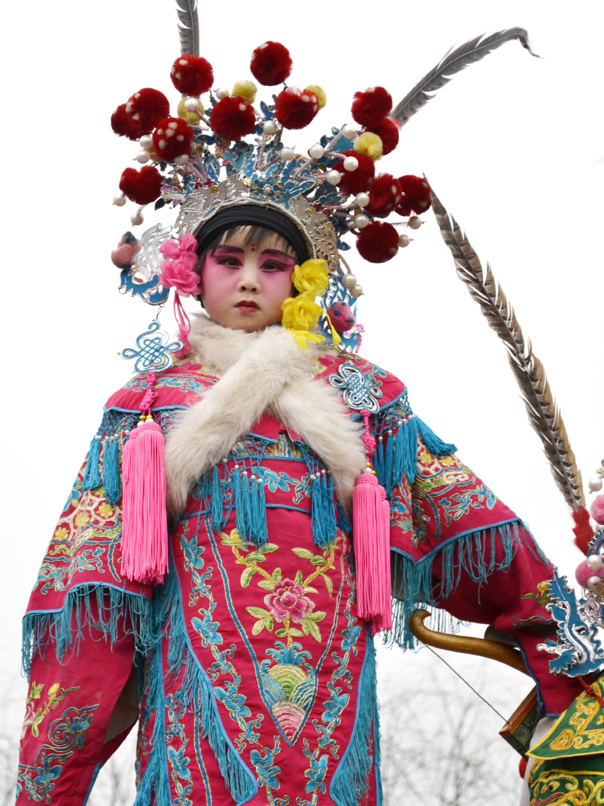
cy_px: 359
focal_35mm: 108
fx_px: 2514
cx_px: 302
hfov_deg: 13.7
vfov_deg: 18.2
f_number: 6.3
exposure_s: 1/160
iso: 100
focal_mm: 66
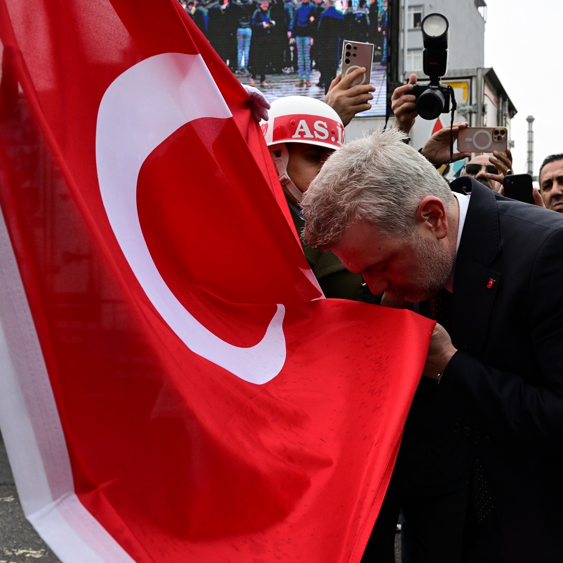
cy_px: 286
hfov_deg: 39.2
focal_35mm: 42
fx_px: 773
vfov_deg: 40.0
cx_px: 402
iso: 1600
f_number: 9
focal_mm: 32
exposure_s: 1/800
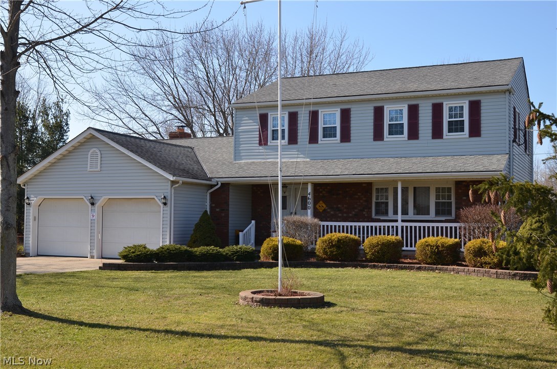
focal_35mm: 42
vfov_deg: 31.7
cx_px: 278
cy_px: 184
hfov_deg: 46.5
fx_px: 648
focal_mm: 28
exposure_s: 1/250
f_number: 5.6
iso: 100
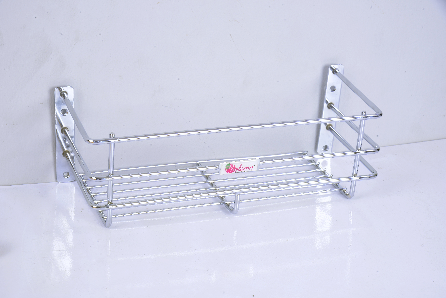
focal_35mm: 92
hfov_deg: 22.1
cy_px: 149
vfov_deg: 14.9
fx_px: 1140
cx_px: 223
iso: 320
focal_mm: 92
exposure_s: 1/125
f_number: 19
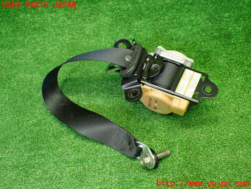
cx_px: 126
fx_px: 297
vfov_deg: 35.1
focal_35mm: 41
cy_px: 94
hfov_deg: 45.8
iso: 800
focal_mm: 7.31
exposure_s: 1/100
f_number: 2.8
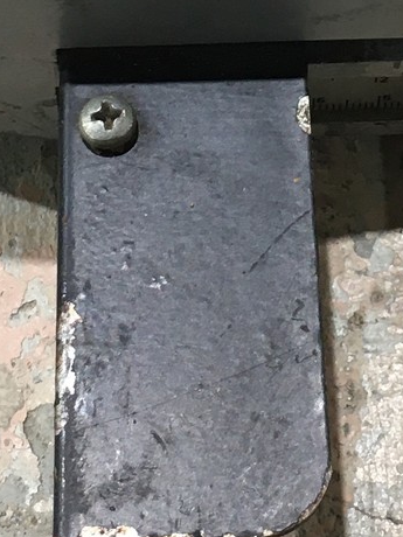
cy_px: 0
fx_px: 1956
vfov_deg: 15.4
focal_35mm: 126
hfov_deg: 11.8
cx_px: 266
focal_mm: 4.15
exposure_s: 1/30
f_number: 2.2
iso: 64
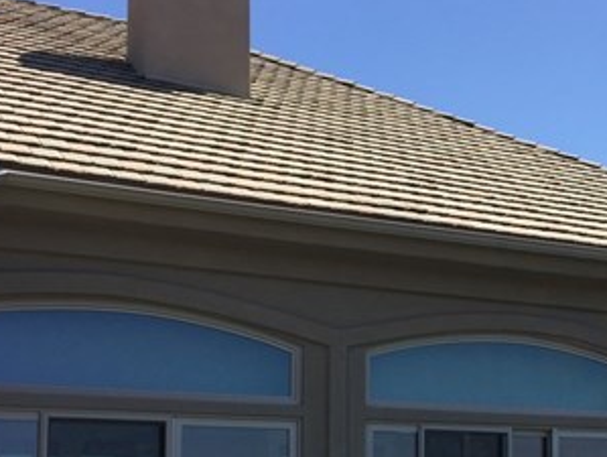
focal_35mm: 62
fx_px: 1088
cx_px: 459
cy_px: 443
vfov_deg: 22.9
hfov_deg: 30.6
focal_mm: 4.15
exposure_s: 1/1412
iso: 32
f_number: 2.2
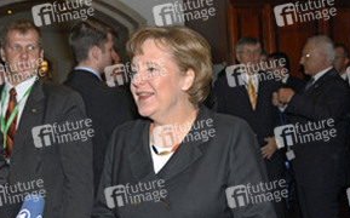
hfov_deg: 35.7
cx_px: 150
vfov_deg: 22.7
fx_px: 543
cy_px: 103
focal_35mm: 57
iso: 500
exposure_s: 1/80
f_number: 4.5
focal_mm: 24
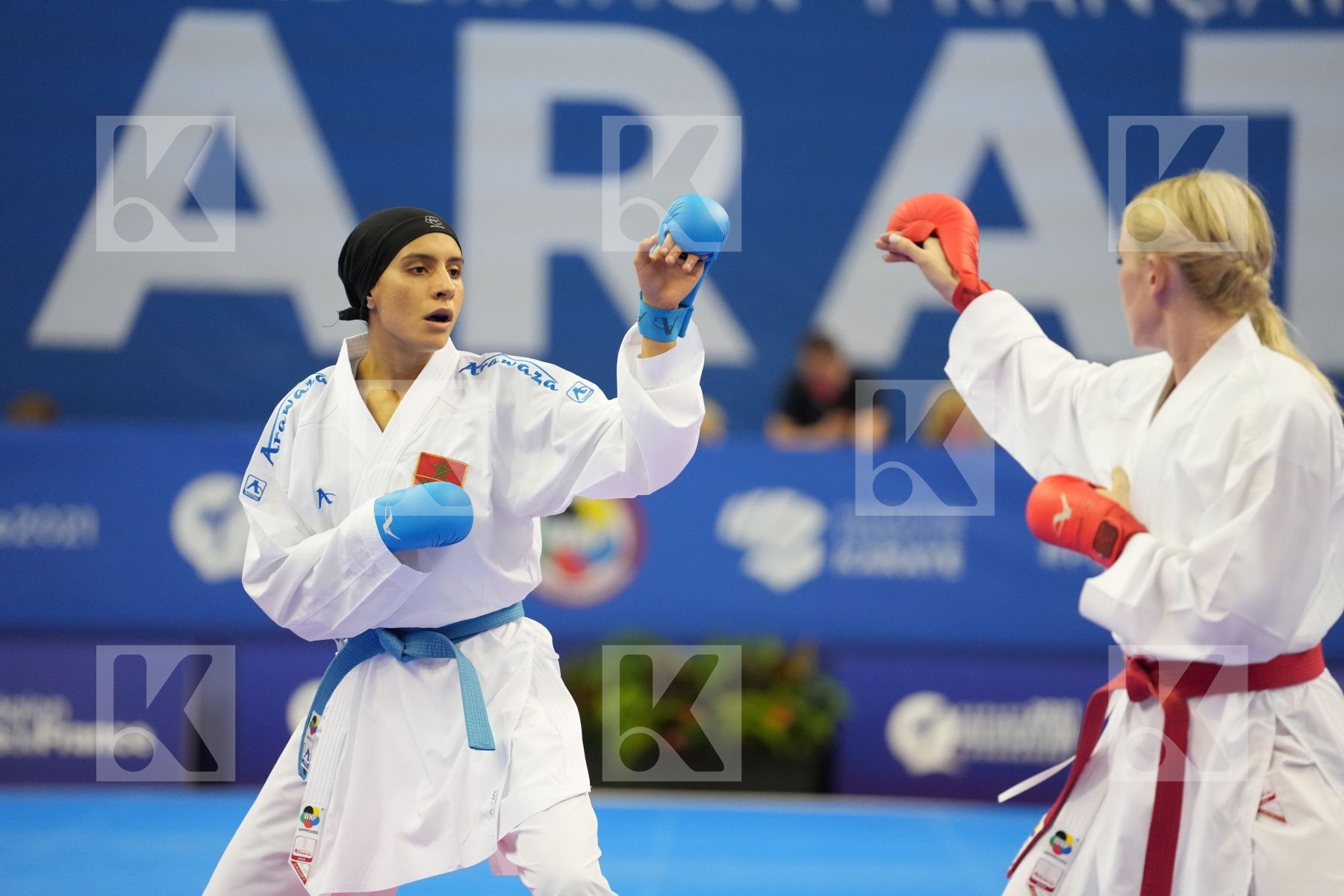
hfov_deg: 10.3
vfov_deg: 6.9
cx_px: 672
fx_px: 7466
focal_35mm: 200
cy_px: 448
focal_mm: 200
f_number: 2.8
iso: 4000
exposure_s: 1/1000
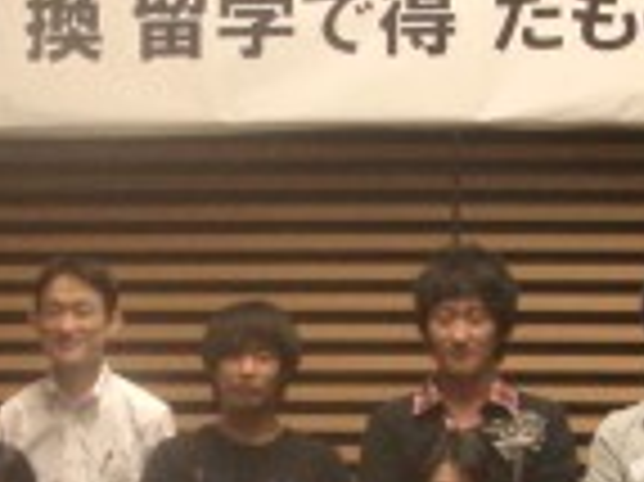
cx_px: 252
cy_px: 592
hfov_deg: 12.1
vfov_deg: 9.0
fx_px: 3030
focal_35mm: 163
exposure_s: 1/30
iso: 200
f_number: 3.4
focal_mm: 6.3
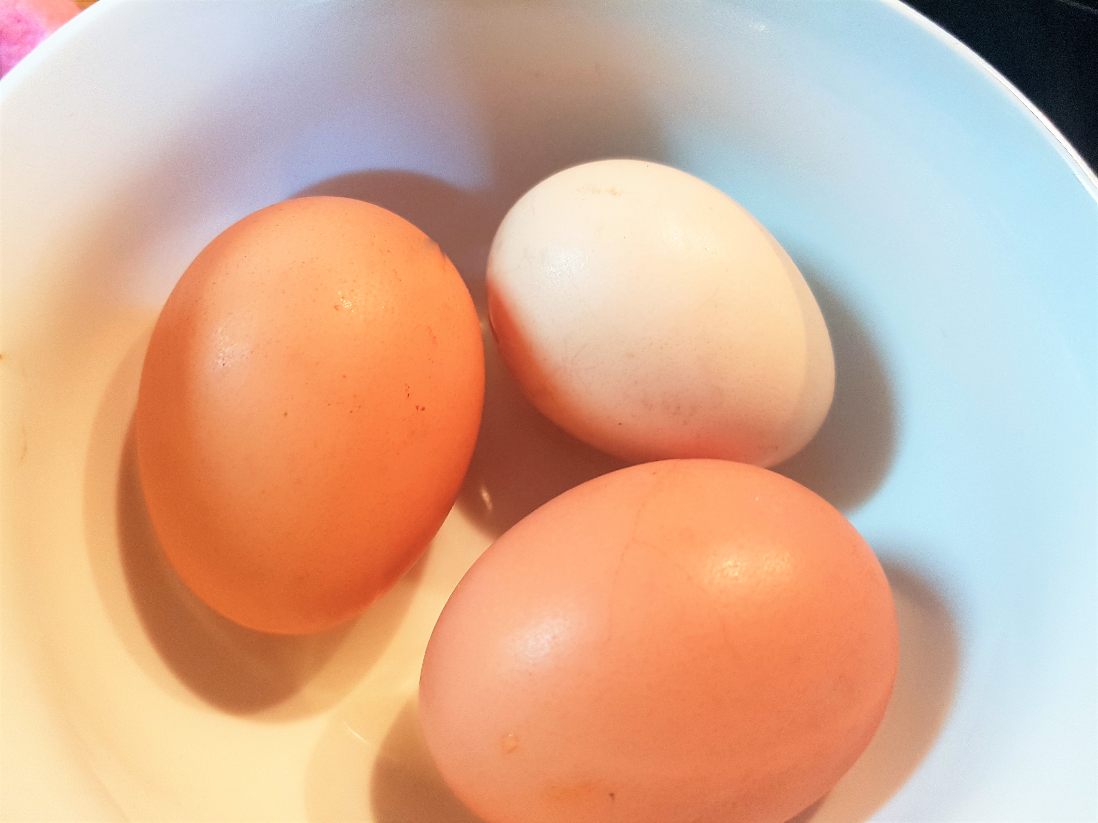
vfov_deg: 53.1
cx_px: 549
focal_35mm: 26
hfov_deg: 67.3
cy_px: 412
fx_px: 825
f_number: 1.7
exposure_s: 1/25
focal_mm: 4.2
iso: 160
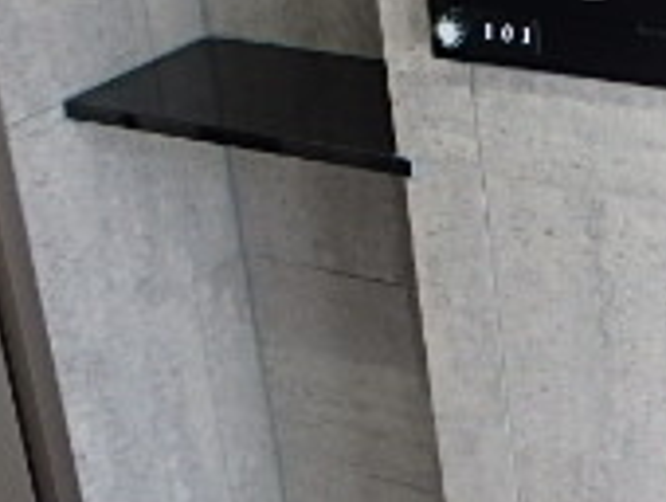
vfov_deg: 18.0
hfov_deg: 22.3
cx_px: 850
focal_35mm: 79
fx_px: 1522
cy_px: -47
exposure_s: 1/30
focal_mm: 3.7
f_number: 3.5
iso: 200
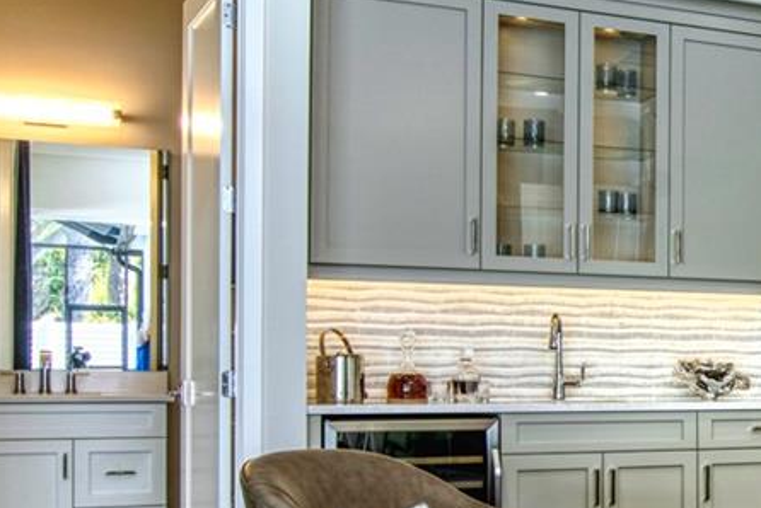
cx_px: 920
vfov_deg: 22.2
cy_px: 355
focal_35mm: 61
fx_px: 1290
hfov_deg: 28.5
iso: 250
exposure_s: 1/20
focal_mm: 17
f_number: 8
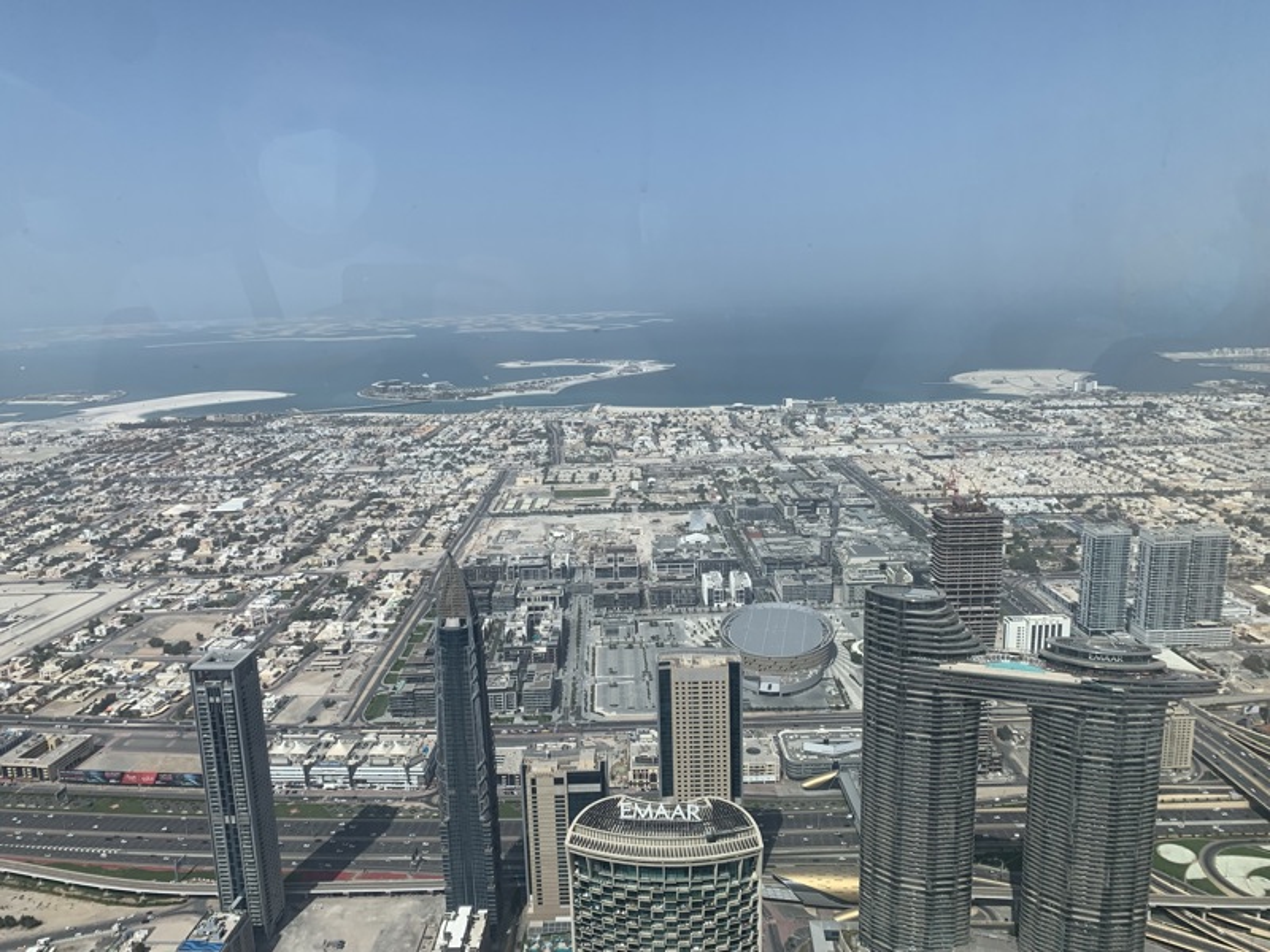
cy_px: 476
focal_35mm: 26
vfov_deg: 53.1
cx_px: 635
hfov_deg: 67.3
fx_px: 954
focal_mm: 4.25
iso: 25
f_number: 1.8
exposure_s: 1/771
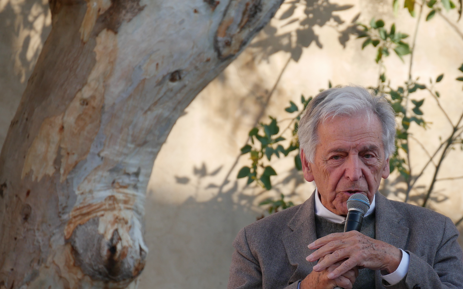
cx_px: 361
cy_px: 249
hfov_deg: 4.3
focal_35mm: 492
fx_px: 6208
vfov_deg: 2.7
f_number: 5.6
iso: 200
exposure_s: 1/320
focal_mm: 140
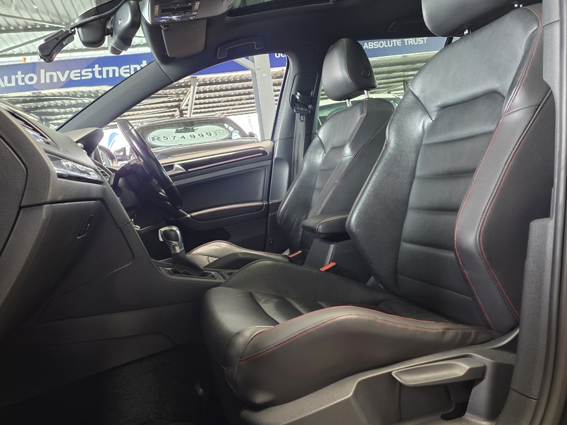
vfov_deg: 51.3
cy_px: 205
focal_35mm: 27
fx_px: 442
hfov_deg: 65.0
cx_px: 239
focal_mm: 6.25
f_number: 1.7
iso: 400
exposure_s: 1/100
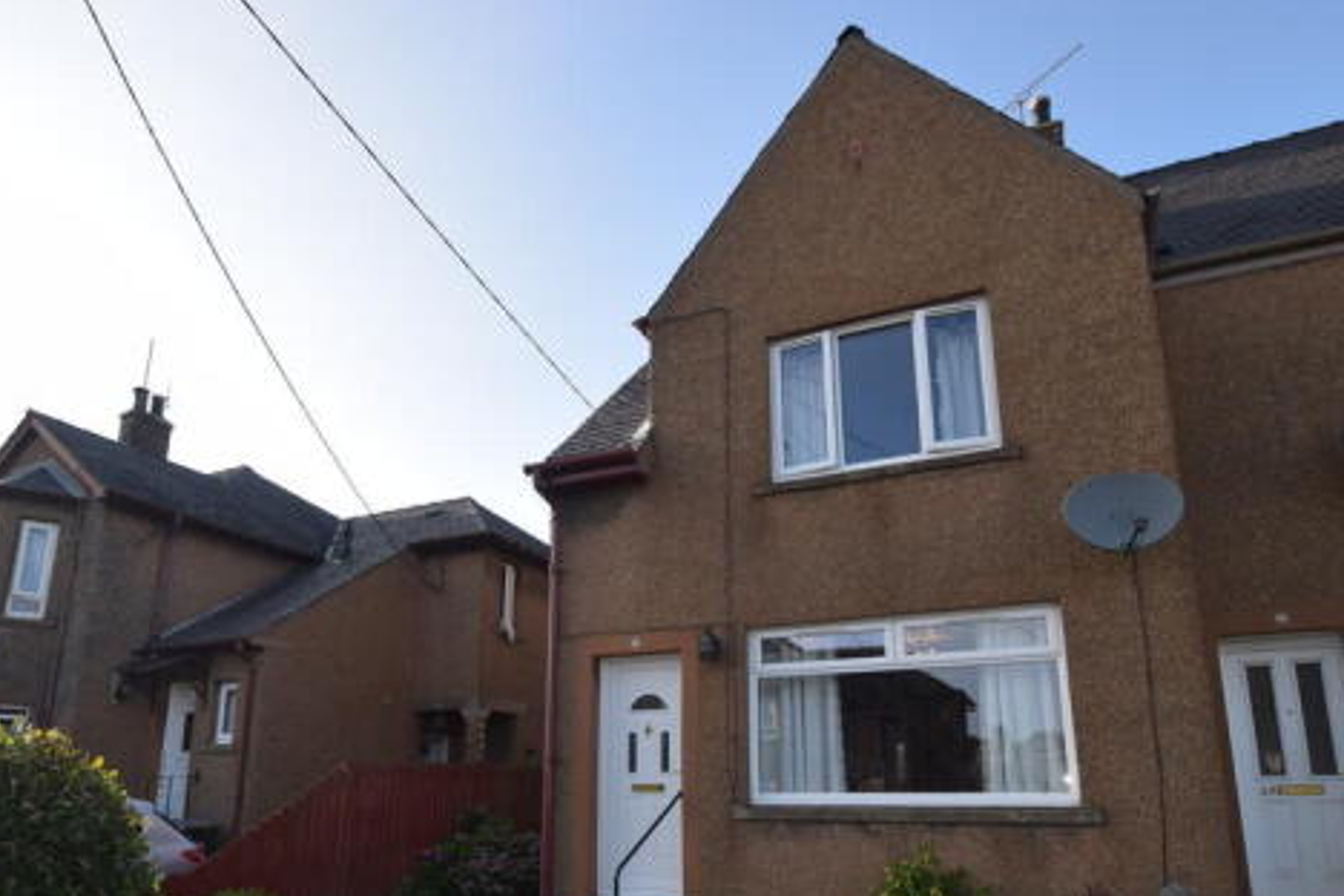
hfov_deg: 81.2
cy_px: 596
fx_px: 784
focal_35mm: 21
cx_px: 676
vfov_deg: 58.2
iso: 100
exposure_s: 1/160
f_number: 6.3
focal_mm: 10
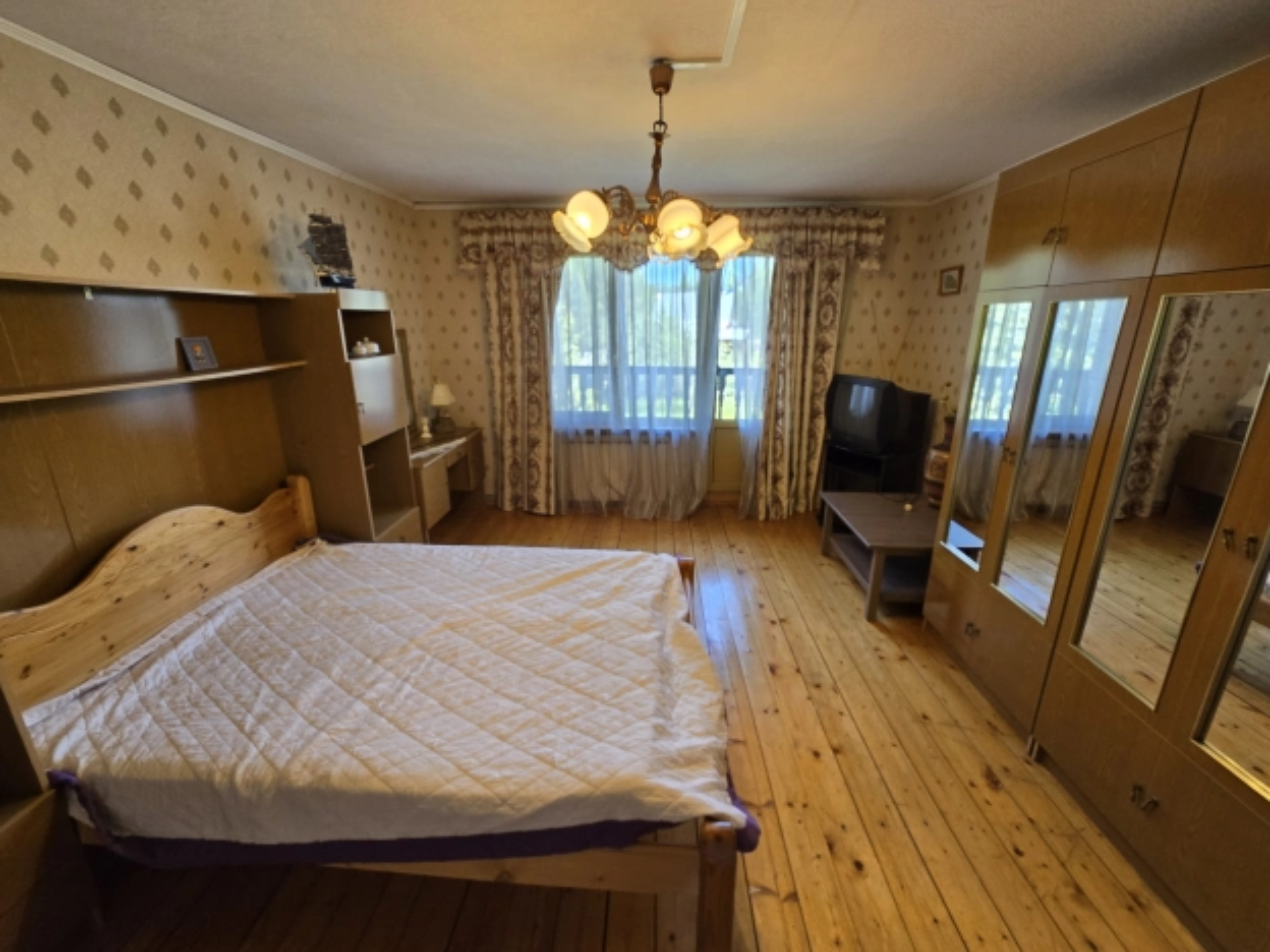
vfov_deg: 89.9
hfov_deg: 106.2
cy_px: 476
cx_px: 635
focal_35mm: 13
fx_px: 477
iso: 160
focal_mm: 2.2
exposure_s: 1/50
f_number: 2.2
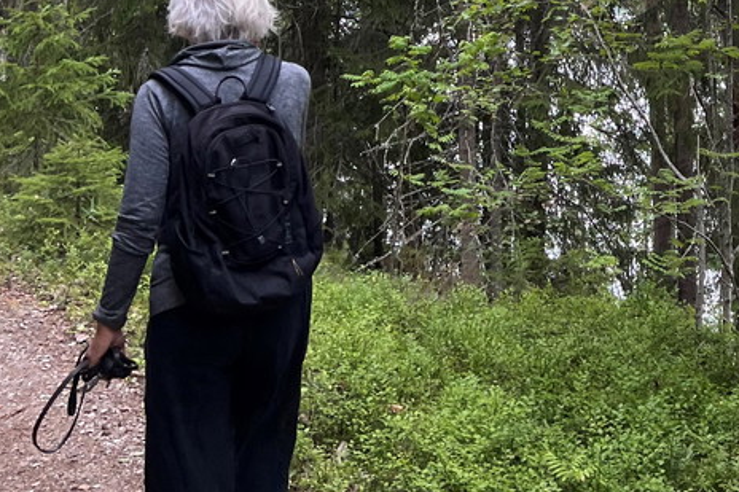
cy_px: 250
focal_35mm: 56
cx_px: 672
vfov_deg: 24.2
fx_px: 1149
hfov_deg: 33.7
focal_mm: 5.7
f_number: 1.5
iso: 40
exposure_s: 1/157
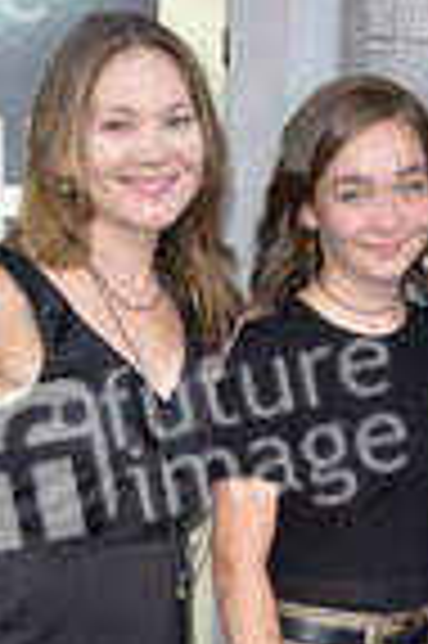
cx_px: 309
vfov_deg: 15.9
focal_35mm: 126
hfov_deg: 10.8
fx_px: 2252
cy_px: 671
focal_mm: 45
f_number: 7.1
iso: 320
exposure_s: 1/250
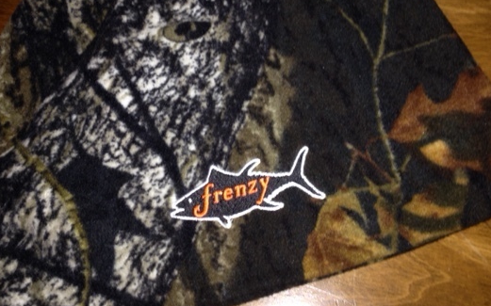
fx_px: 575
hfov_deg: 46.2
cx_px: 249
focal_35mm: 43
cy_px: 124
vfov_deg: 29.8
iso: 50
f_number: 2.4
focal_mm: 4.12
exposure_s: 1/16
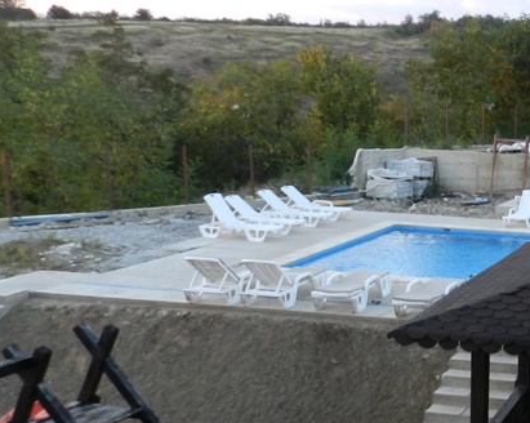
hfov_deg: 29.5
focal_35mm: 56
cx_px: 615
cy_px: 268
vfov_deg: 27.0
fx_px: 878
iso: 160
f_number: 3.4
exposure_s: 1/50
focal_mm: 4
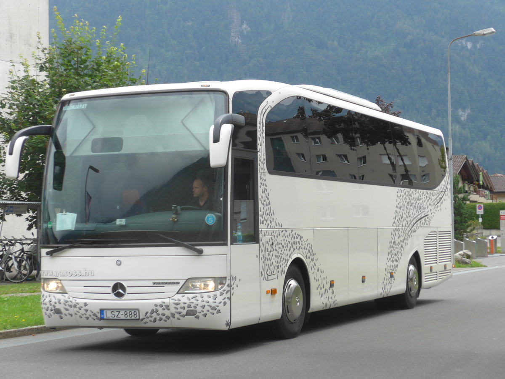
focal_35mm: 86
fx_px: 1255
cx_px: 252
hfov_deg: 22.8
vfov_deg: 17.2
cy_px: 190
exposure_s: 1/320
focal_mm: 17
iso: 100
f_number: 4.5
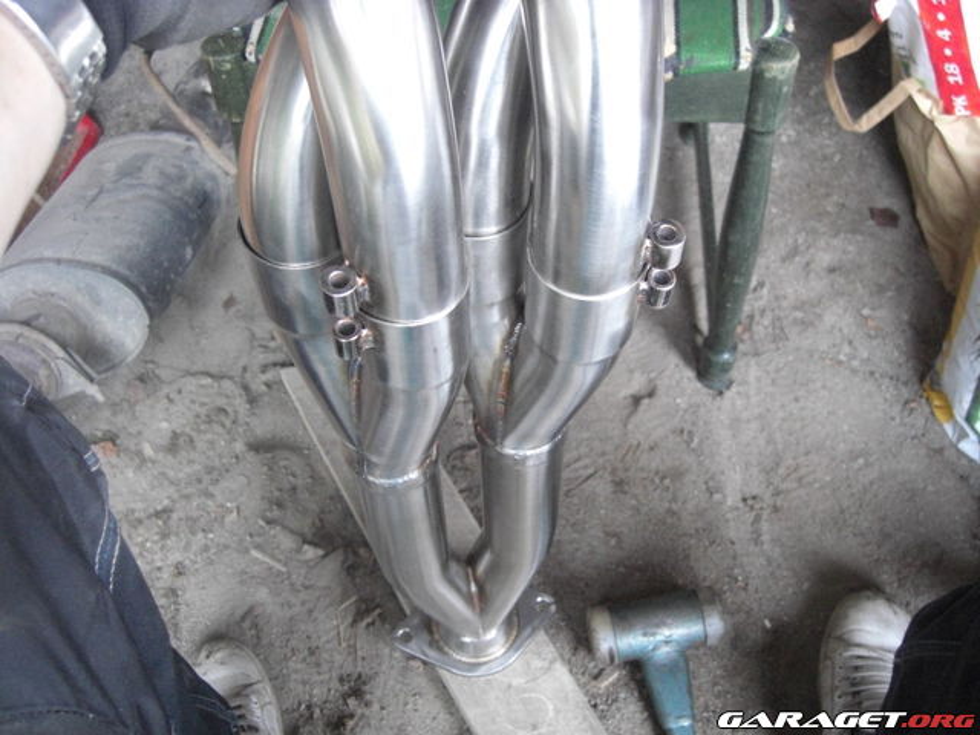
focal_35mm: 38
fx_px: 1076
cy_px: 368
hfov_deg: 49.0
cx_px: 490
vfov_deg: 37.7
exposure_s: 1/80
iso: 800
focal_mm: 7.9
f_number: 2.8
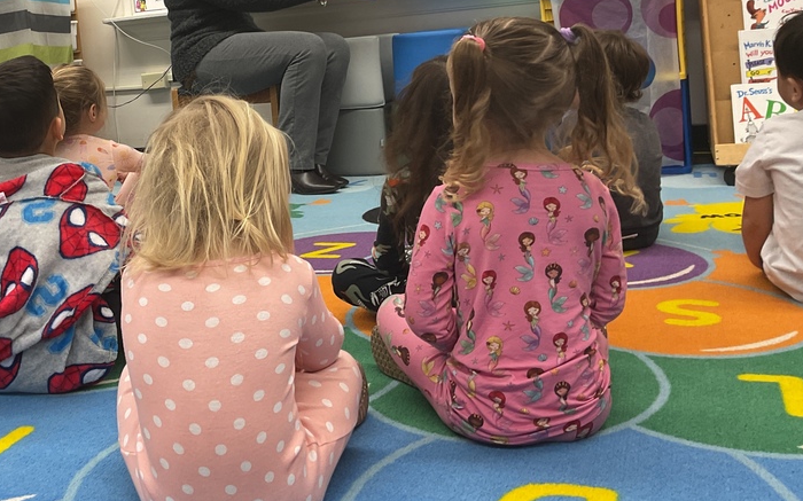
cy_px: 100
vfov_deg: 28.0
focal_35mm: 45
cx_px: 233
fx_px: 984
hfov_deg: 43.4
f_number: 1.8
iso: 40
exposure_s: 1/60
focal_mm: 3
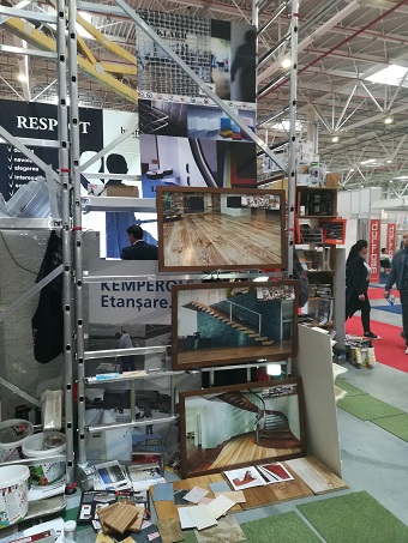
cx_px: 204
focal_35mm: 26
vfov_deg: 67.3
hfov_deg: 53.1
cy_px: 272
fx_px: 408
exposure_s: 1/33.3
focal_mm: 3.83
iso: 200
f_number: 2.2
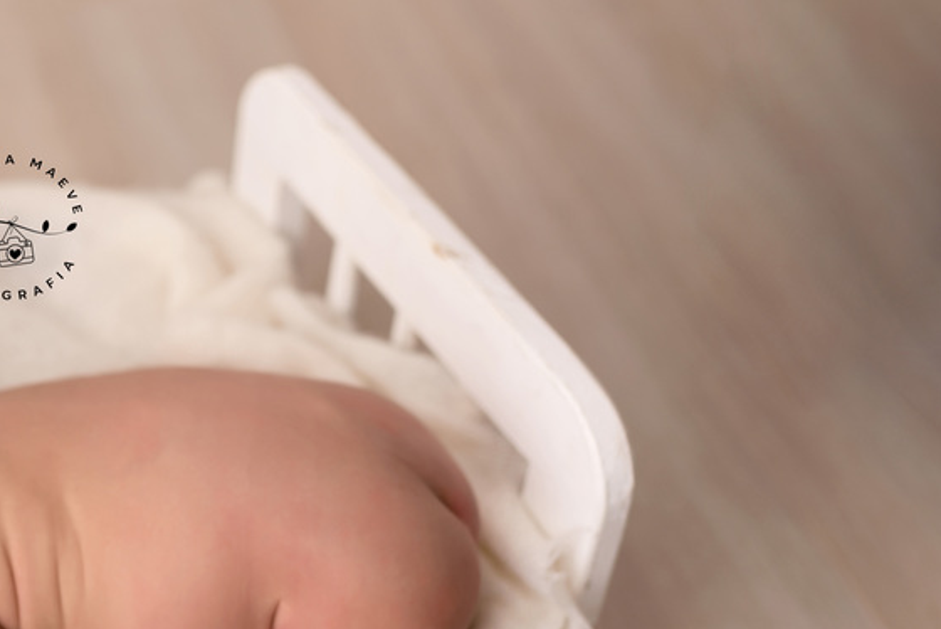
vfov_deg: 18.0
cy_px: 537
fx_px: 1961
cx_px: -45
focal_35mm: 75
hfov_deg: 25.4
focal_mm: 35
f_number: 2.2
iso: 100
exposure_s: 1/250
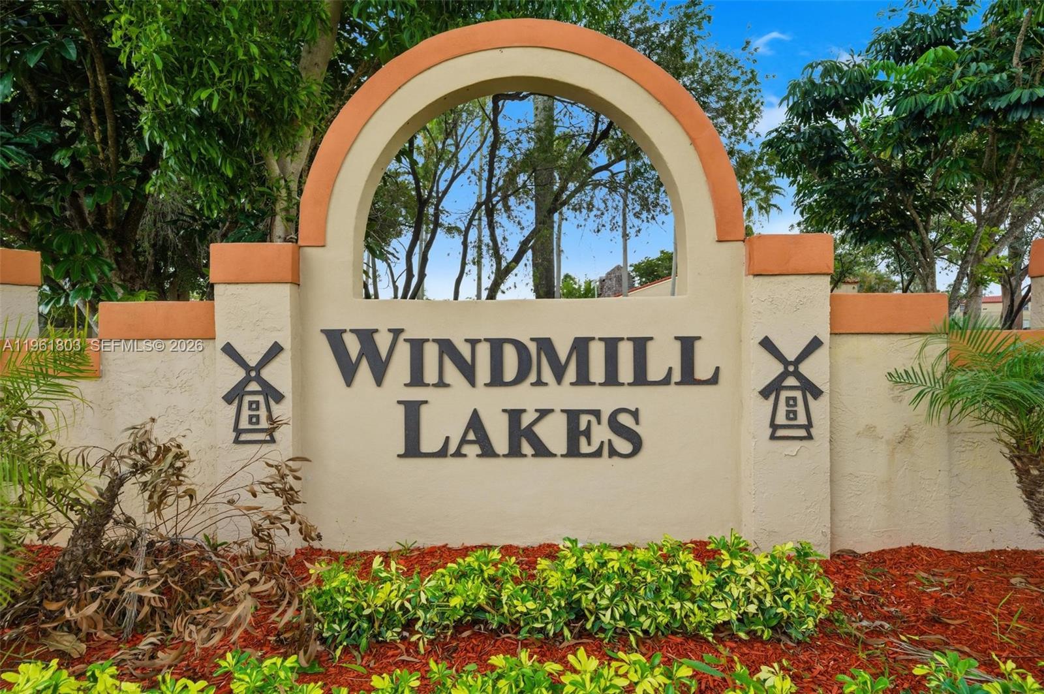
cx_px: 522
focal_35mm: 19
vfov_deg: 64.4
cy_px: 347
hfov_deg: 87.0
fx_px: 550
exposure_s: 1/500
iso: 200
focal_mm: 19
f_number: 8
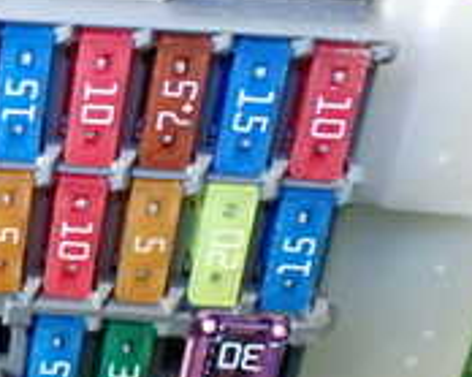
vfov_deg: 15.2
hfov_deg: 16.8
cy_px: 225
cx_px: -288
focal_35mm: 101
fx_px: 1410
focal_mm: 5.4
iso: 800
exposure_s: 1/60
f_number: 2.3
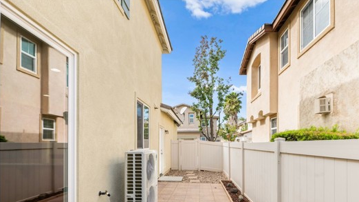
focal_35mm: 18
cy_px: 146
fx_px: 171
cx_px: 193
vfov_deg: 58.5
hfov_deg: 92.5
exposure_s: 1/125
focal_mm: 14
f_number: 8
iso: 400
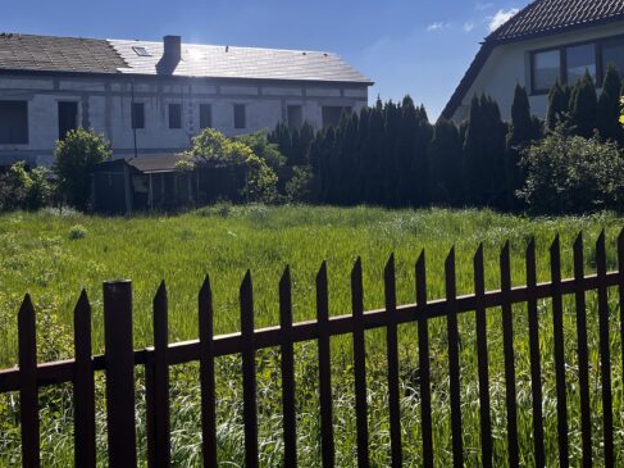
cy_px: 147
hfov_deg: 45.2
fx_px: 739
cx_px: 217
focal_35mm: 41
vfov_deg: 34.7
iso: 50
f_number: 1.6
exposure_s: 1/6494
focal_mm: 5.1
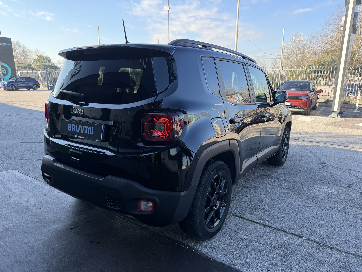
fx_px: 251
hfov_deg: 71.6
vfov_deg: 56.8
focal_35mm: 24
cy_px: 136
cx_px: 181
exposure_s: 1/1156
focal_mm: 6.76
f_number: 1.78
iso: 100
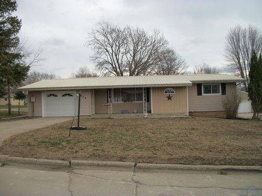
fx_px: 242
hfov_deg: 56.8
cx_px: 131
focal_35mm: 32
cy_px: 98
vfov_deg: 44.2
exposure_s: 1/100
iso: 80
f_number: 8.8
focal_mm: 5.7
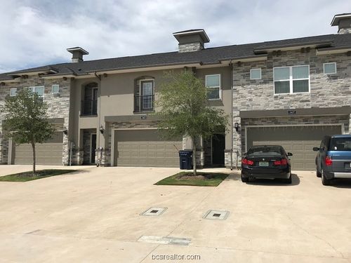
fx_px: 284
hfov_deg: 63.4
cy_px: 132
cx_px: 176
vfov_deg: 49.7
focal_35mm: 28
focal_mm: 3.99
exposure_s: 1/4367
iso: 20
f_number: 1.8
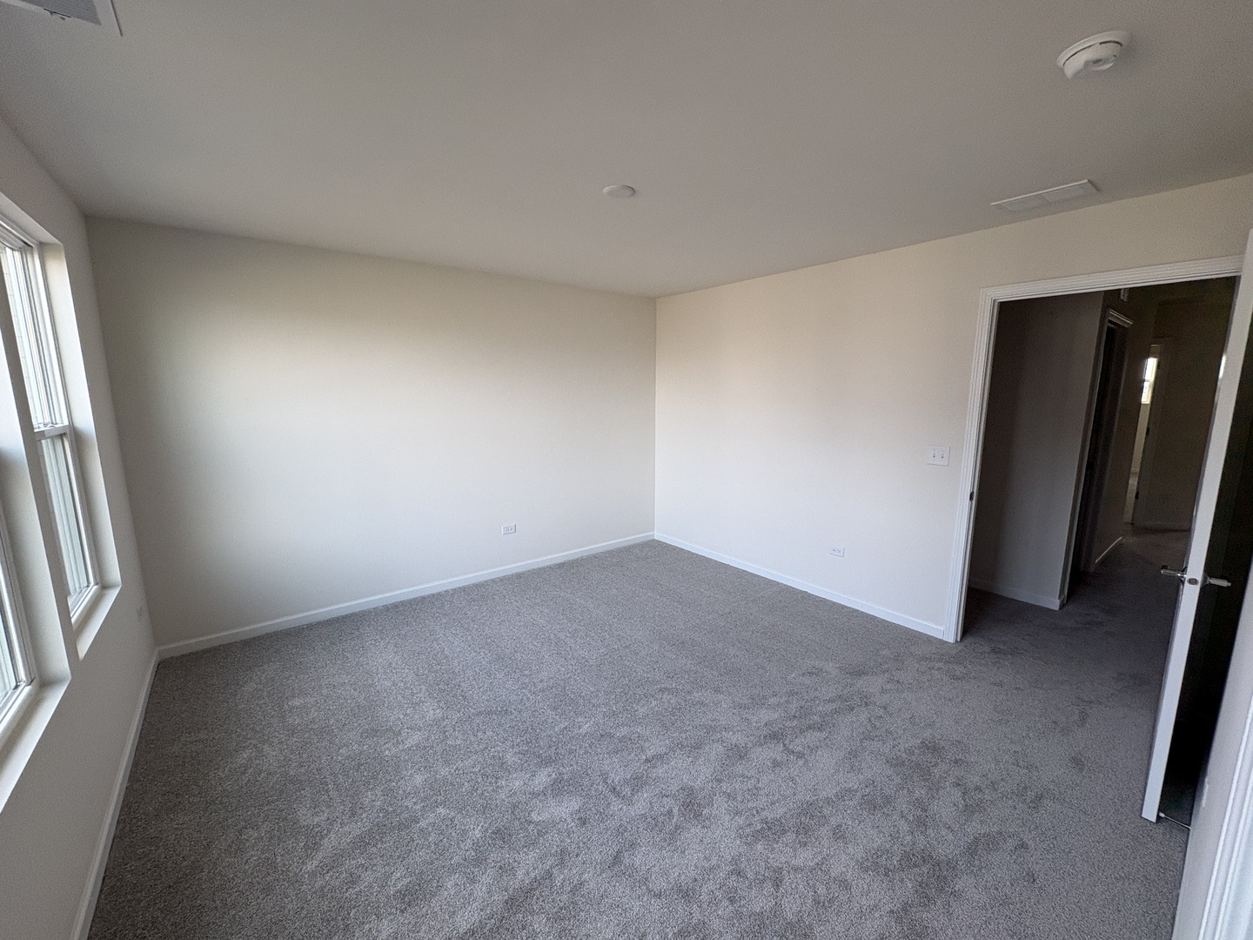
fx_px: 507
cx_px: 626
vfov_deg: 85.7
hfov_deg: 102.1
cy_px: 470
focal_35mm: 14
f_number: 2.2
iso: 64
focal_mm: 2.22
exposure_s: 1/99
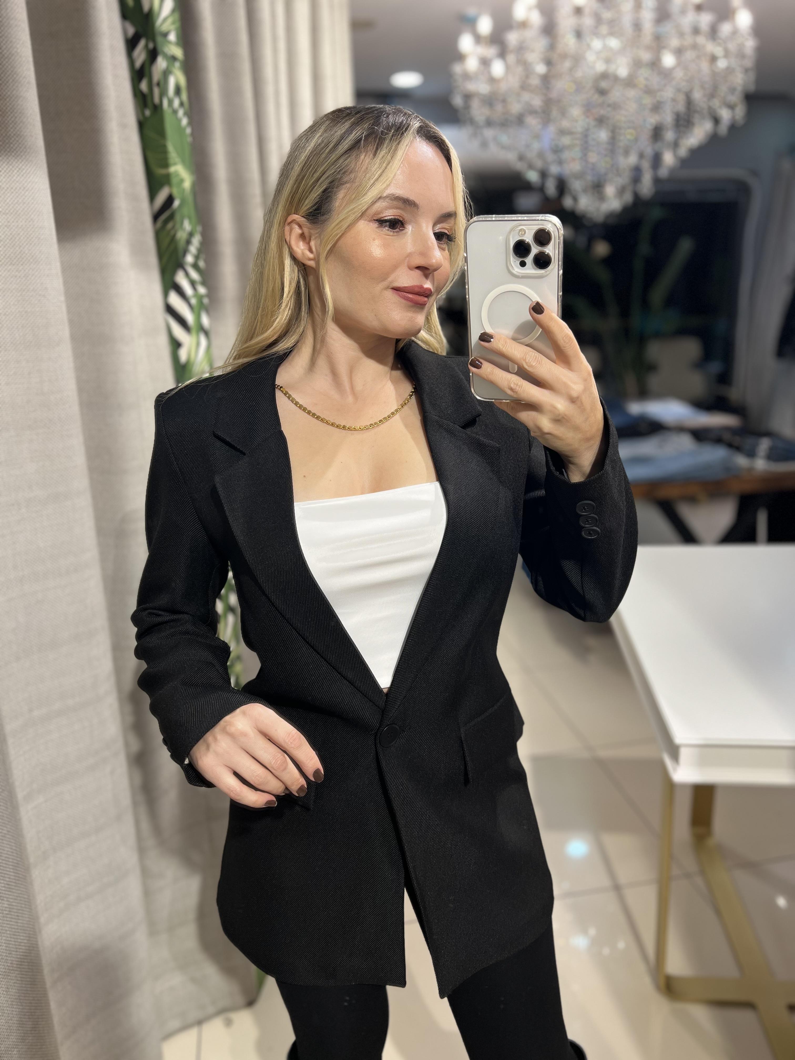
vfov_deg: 67.3
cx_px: 398
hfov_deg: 53.1
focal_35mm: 26
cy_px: 530
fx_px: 796
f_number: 1.5
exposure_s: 1/100
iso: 40
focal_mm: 5.7
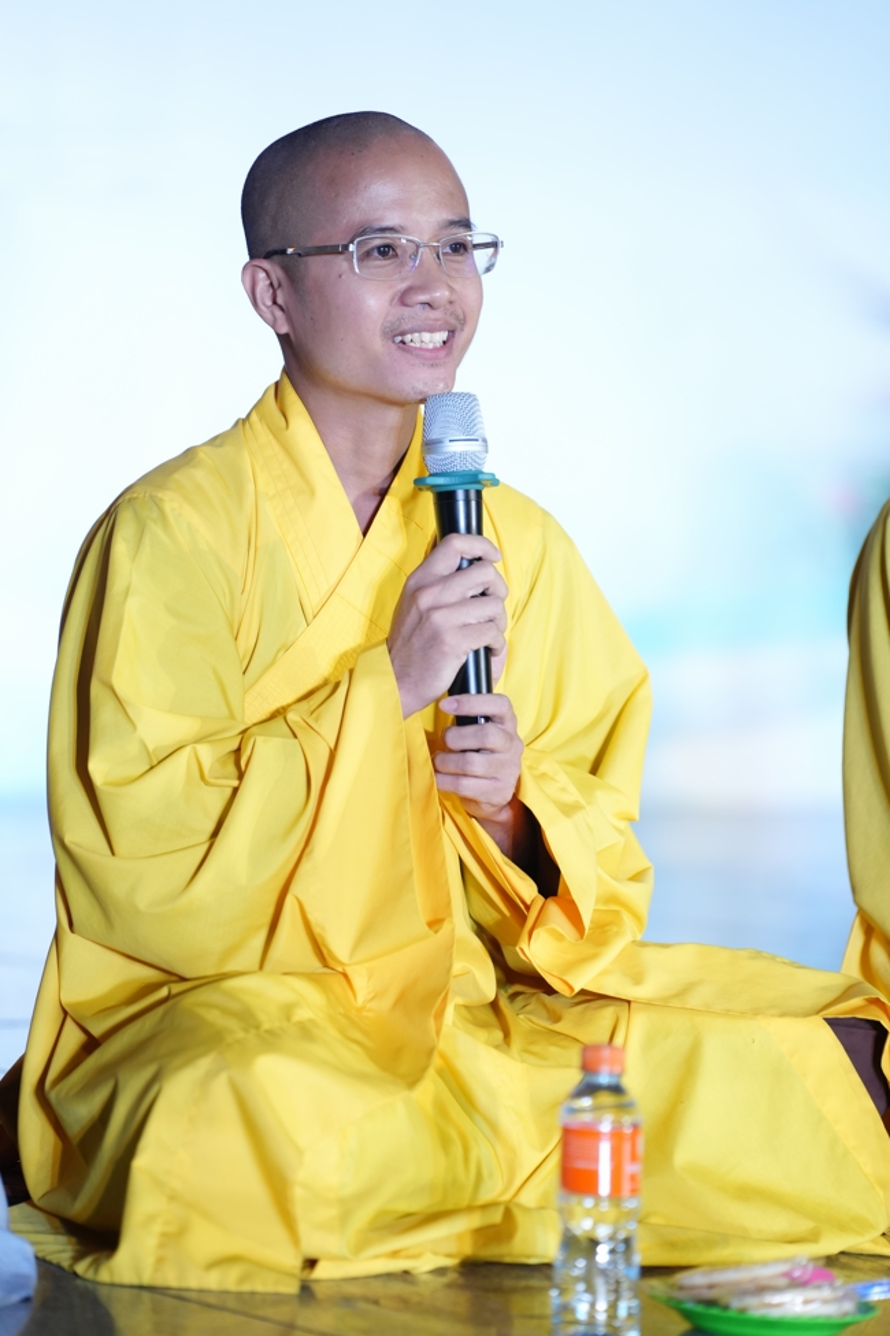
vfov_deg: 13.7
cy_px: 668
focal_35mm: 150
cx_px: 445
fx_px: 5562
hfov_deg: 9.1
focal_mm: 150
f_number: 2.8
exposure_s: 1/125
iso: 1000
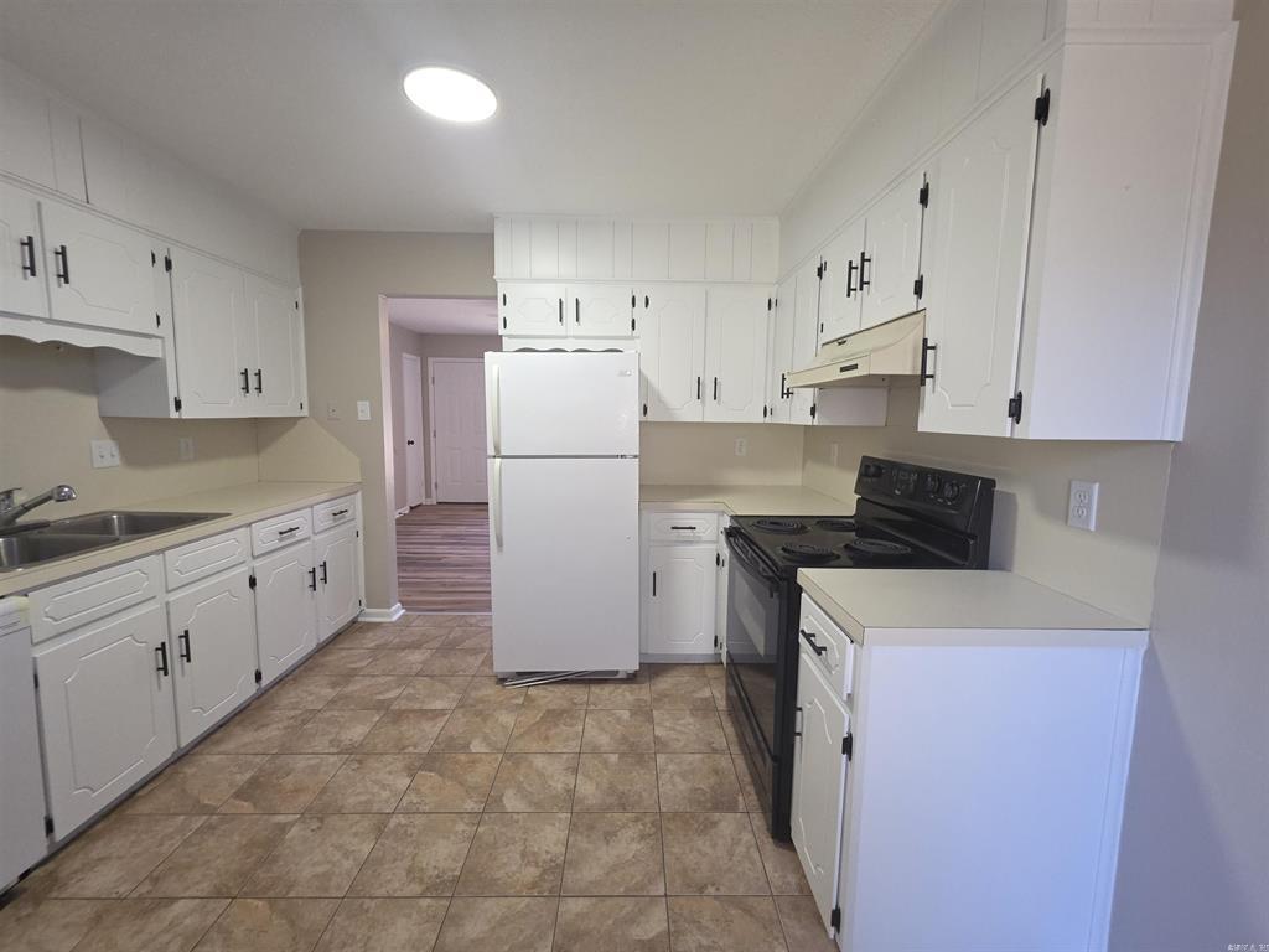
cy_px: 476
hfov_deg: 106.2
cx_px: 634
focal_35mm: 13
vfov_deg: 89.9
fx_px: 477
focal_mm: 2.2
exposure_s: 1/60
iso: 160
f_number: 1.9
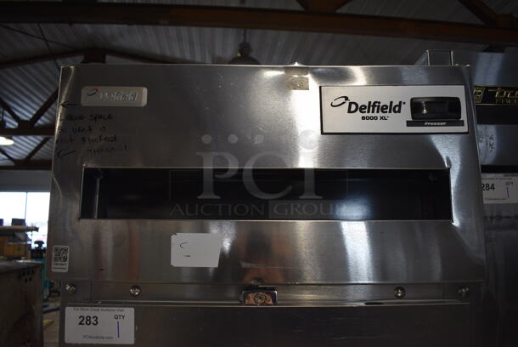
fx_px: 389
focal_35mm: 27
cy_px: 174
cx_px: 259
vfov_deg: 48.0
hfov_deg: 67.3
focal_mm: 18
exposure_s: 1/200
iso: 800
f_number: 3.5
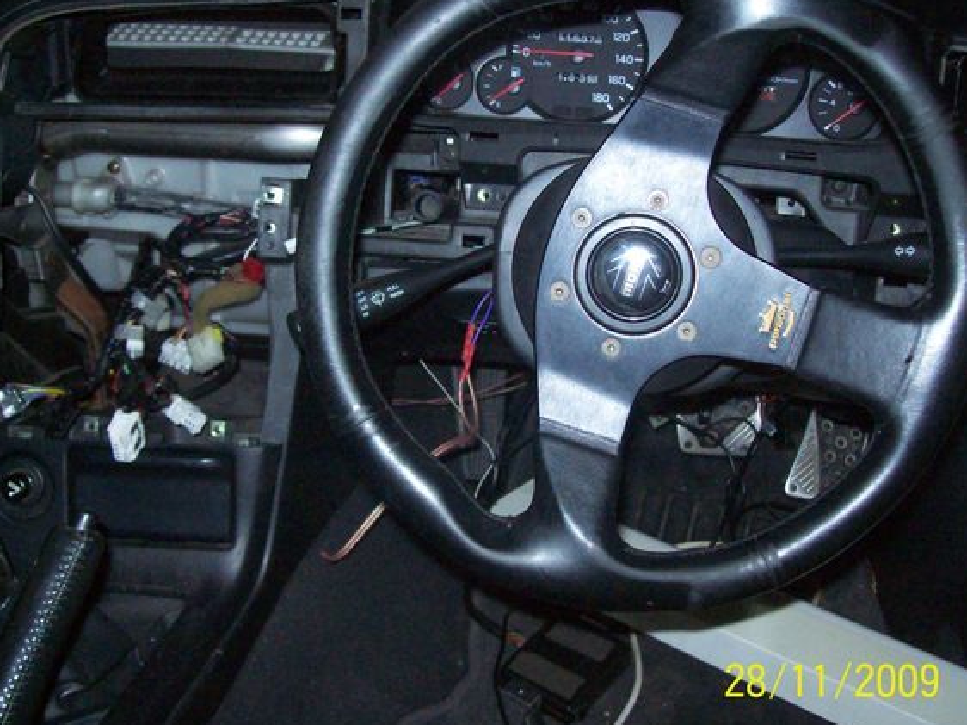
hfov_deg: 45.8
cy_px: 348
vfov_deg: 35.1
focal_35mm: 41
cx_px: 468
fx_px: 1145
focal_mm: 6
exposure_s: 1/128
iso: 400
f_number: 2.7
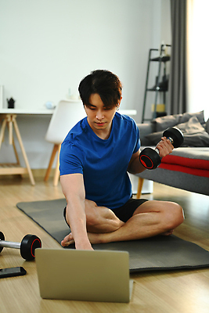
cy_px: 156
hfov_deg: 27.0
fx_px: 435
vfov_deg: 39.6
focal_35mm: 50
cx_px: 104
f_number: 2.2
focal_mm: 50
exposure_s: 1/100
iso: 640
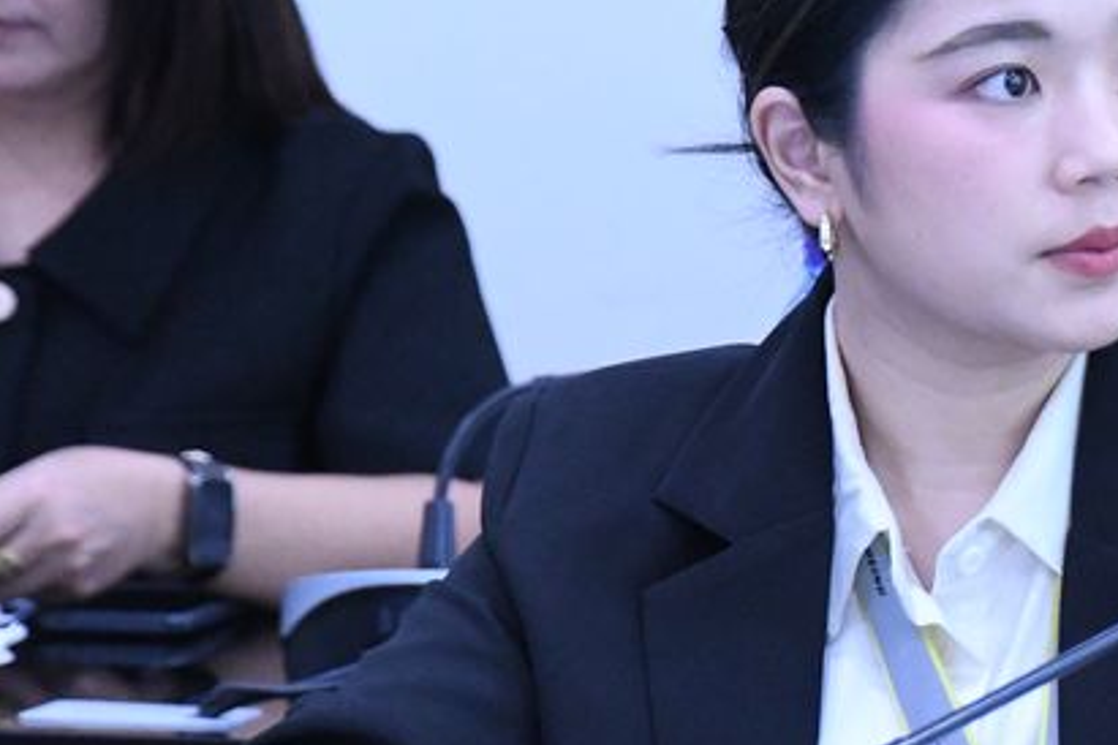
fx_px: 12763
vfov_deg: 3.3
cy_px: 135
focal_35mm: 411
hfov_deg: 5.0
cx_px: 868
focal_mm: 110
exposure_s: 1/200
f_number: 5.6
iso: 10000
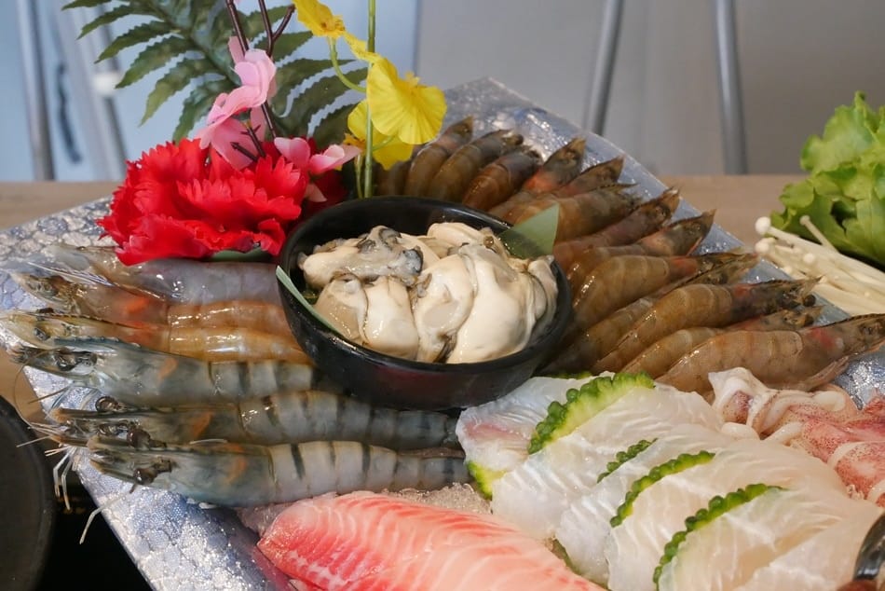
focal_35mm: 58
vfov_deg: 23.4
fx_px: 1426
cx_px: 442
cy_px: 296
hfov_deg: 34.5
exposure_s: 1/160
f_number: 5.4
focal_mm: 28
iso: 3200
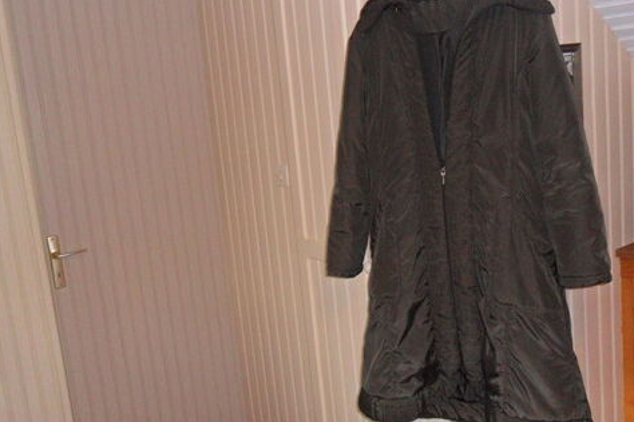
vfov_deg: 34.2
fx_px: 687
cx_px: 317
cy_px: 184
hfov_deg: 49.6
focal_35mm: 39
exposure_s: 1/15
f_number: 4
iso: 400
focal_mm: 6.6
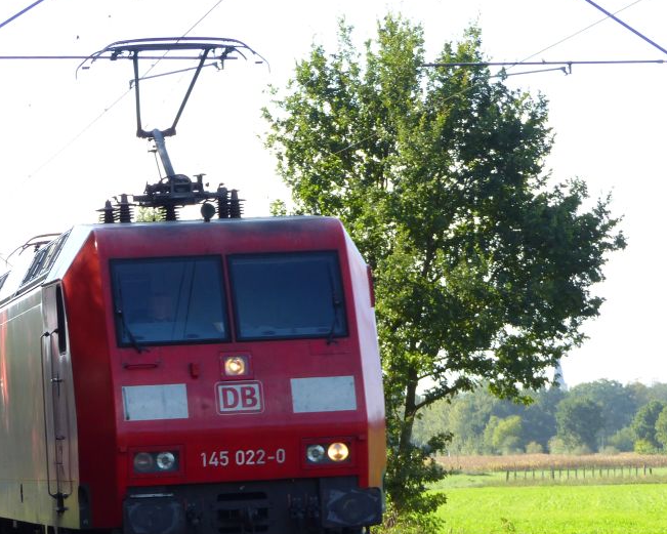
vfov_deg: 7.9
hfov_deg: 9.8
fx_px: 3870
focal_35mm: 196
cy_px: 381
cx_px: 228
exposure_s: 1/500
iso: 100
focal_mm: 19.6
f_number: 2.8
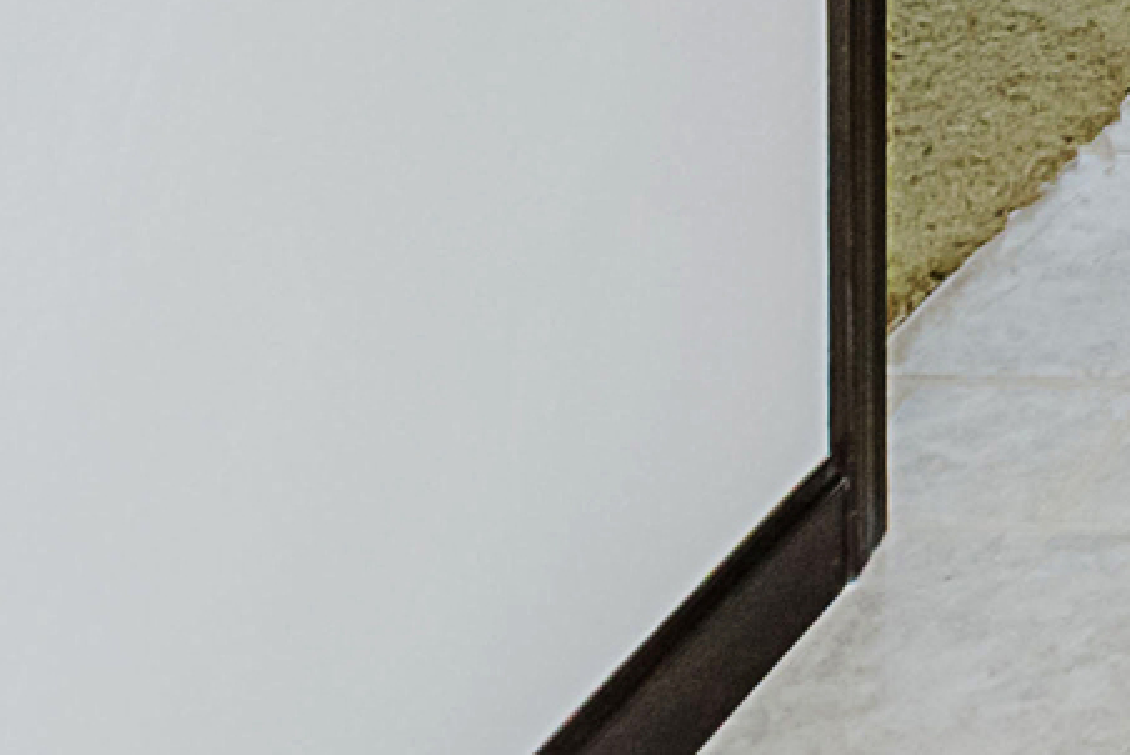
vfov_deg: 10.2
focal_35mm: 102
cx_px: 2428
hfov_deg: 15.1
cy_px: -1459
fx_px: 3204
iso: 320
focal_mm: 15
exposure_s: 1/40
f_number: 5.6
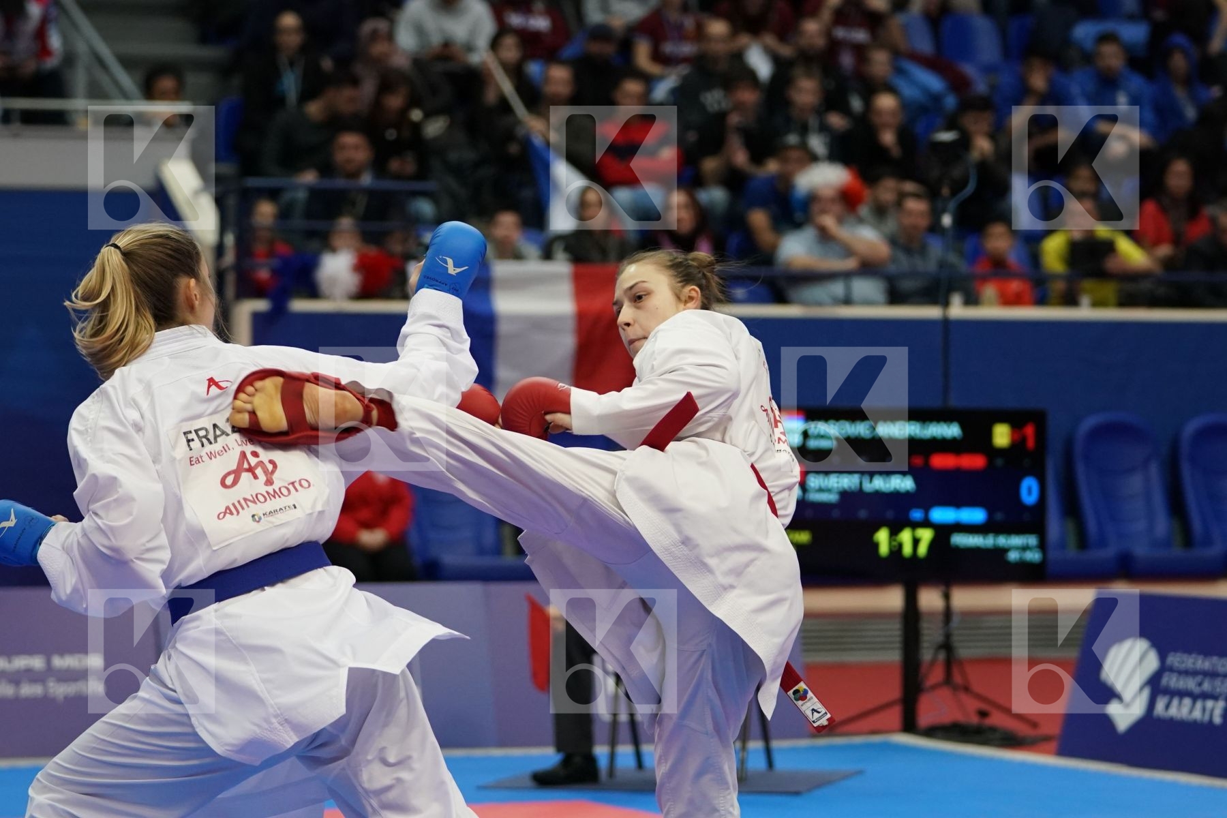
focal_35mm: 135
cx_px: 614
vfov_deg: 10.2
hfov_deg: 15.2
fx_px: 4601
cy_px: 409
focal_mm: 90
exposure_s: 1/1000
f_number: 2.8
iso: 2500
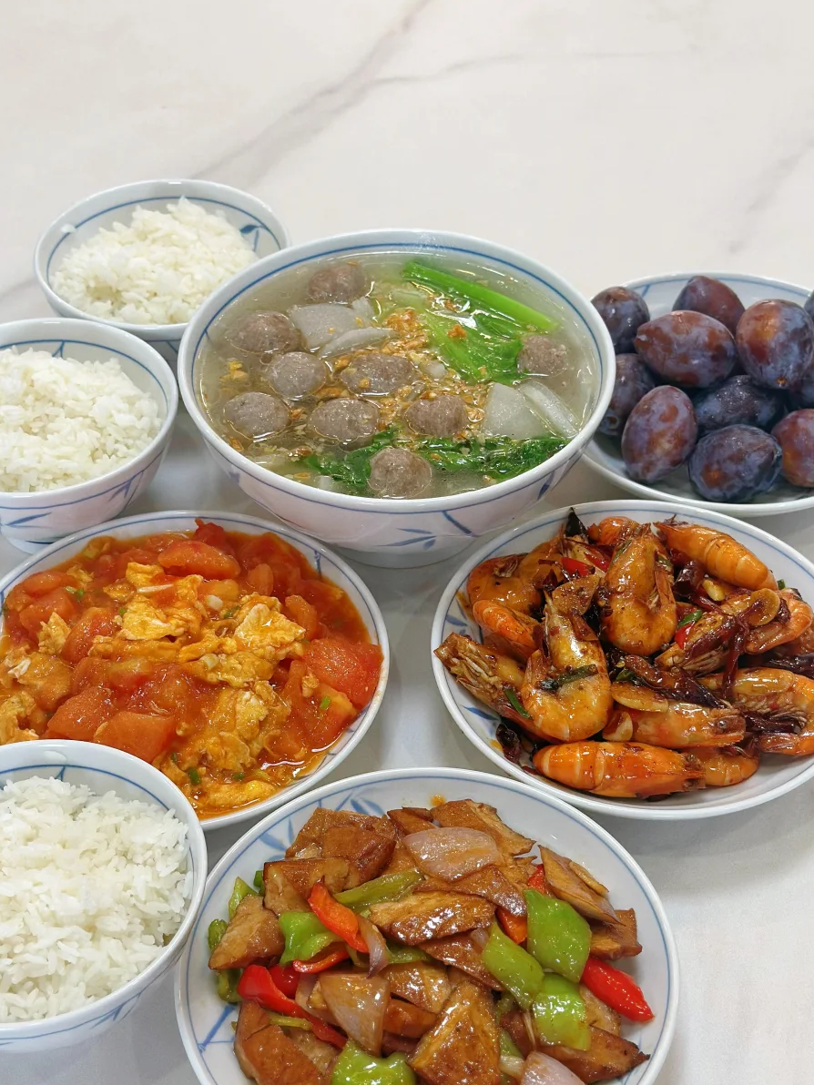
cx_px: 412
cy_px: 644
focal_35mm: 58
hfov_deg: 25.2
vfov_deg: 33.1
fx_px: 1819
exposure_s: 1/100
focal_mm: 6.86
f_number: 1.78
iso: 100
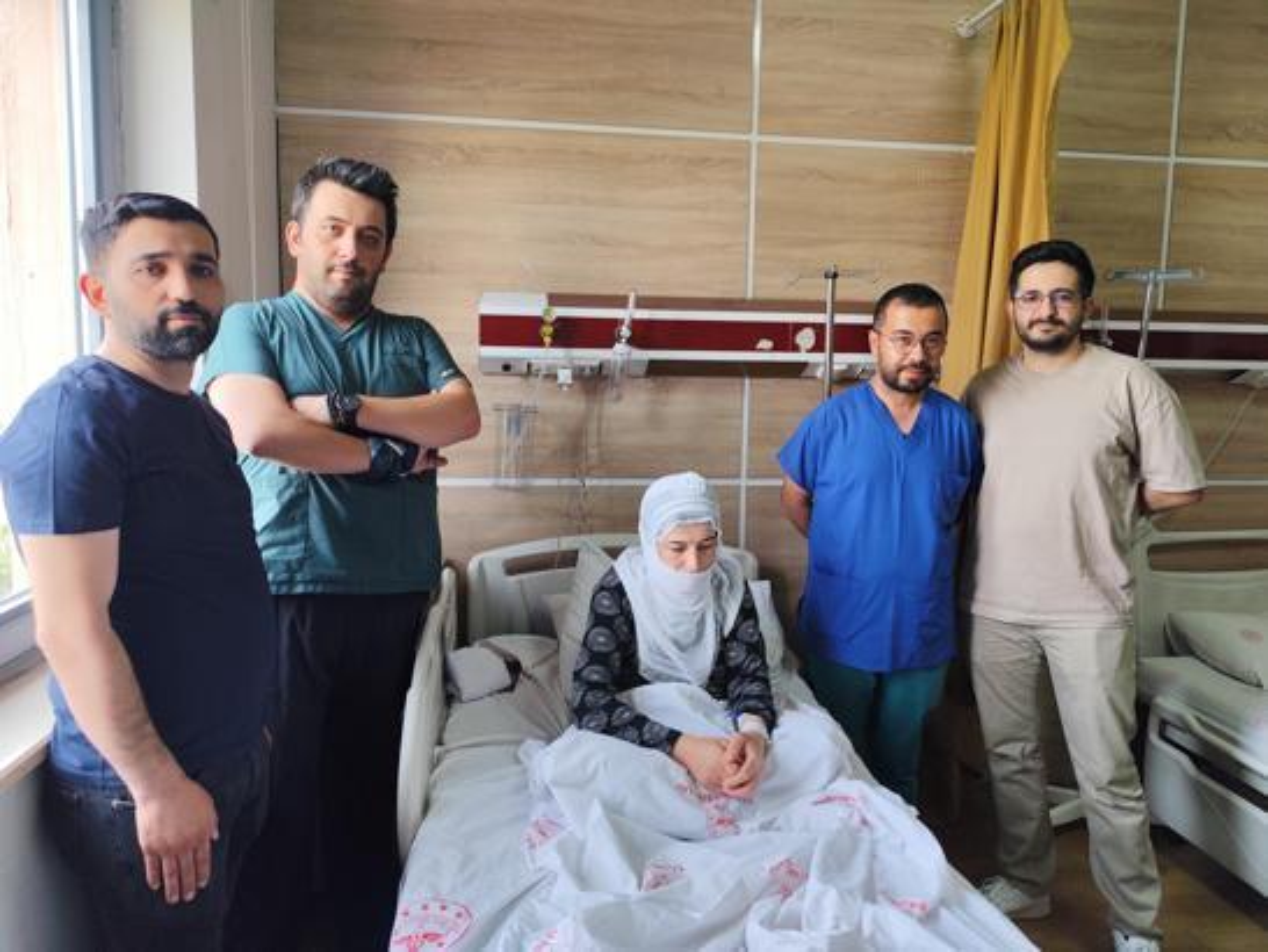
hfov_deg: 73.9
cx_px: 634
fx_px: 843
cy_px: 476
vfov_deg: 58.9
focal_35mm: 23
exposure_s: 1/100
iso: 160
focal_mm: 6.14
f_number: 1.65
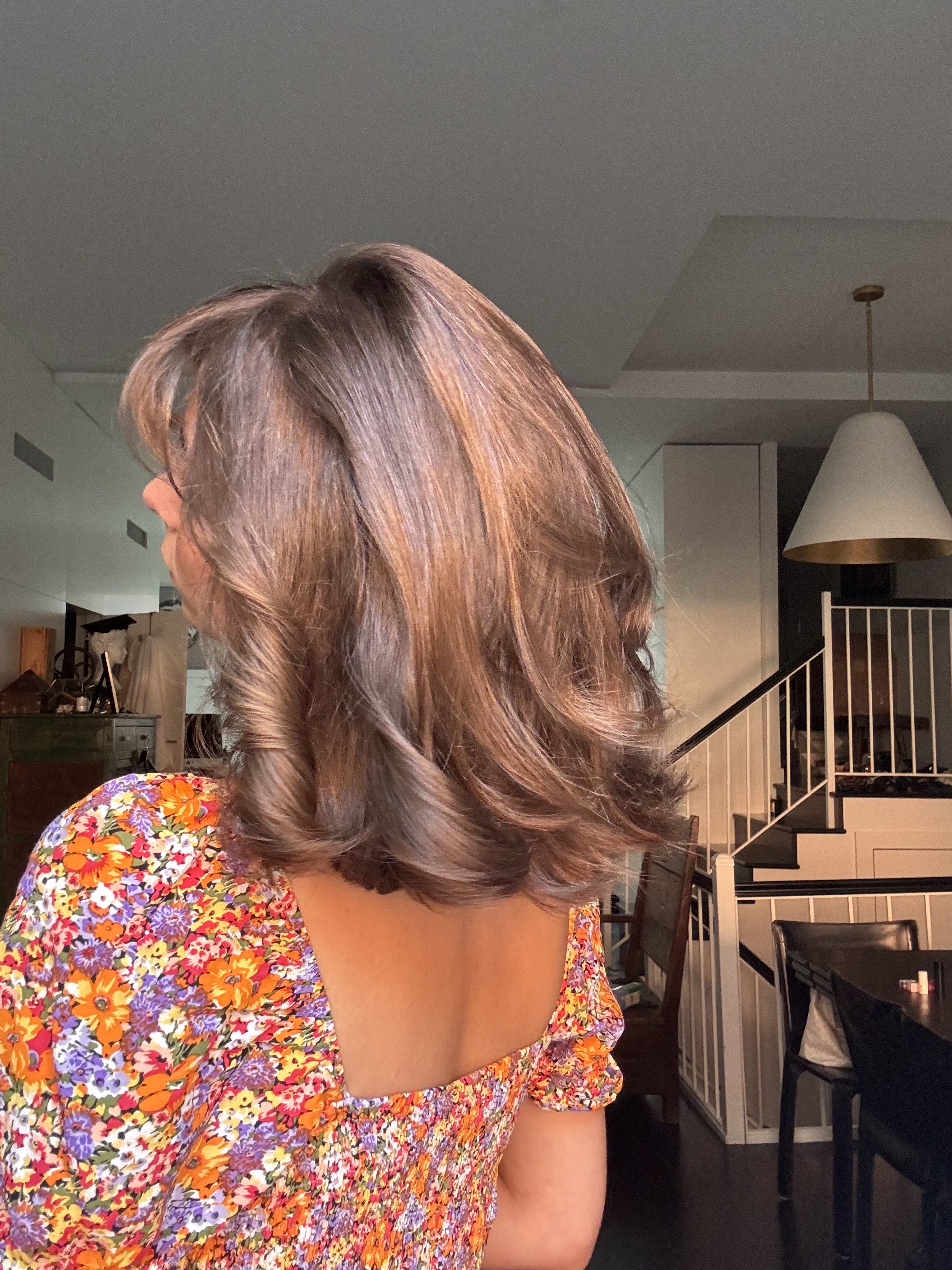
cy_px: 635
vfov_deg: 60.0
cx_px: 476
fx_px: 1100
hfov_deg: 46.8
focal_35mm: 30
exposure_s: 1/60
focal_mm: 2.69
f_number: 1.9
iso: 200
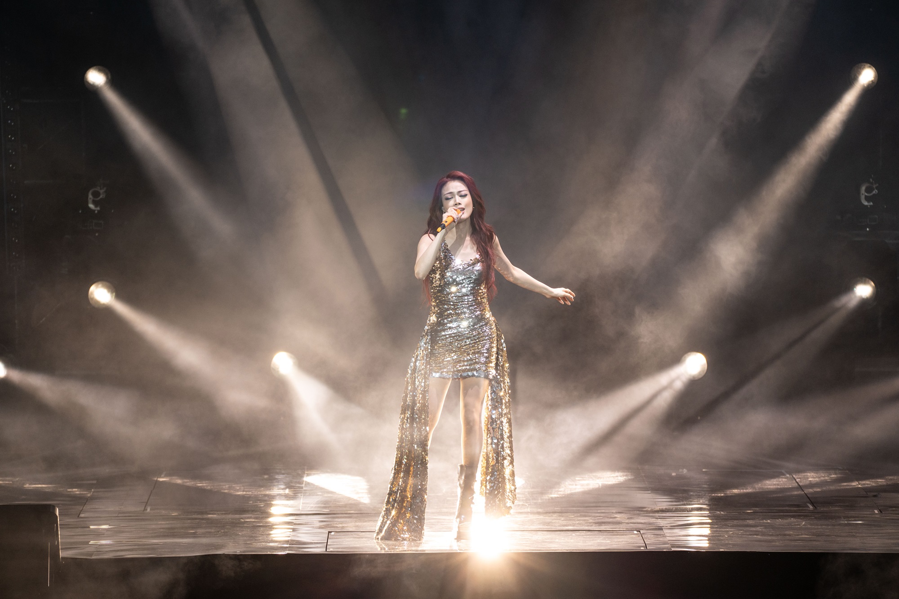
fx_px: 9987
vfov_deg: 3.4
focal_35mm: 400
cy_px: 300
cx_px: 450
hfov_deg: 5.2
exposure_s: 1/200
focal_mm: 400
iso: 800
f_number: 5.6
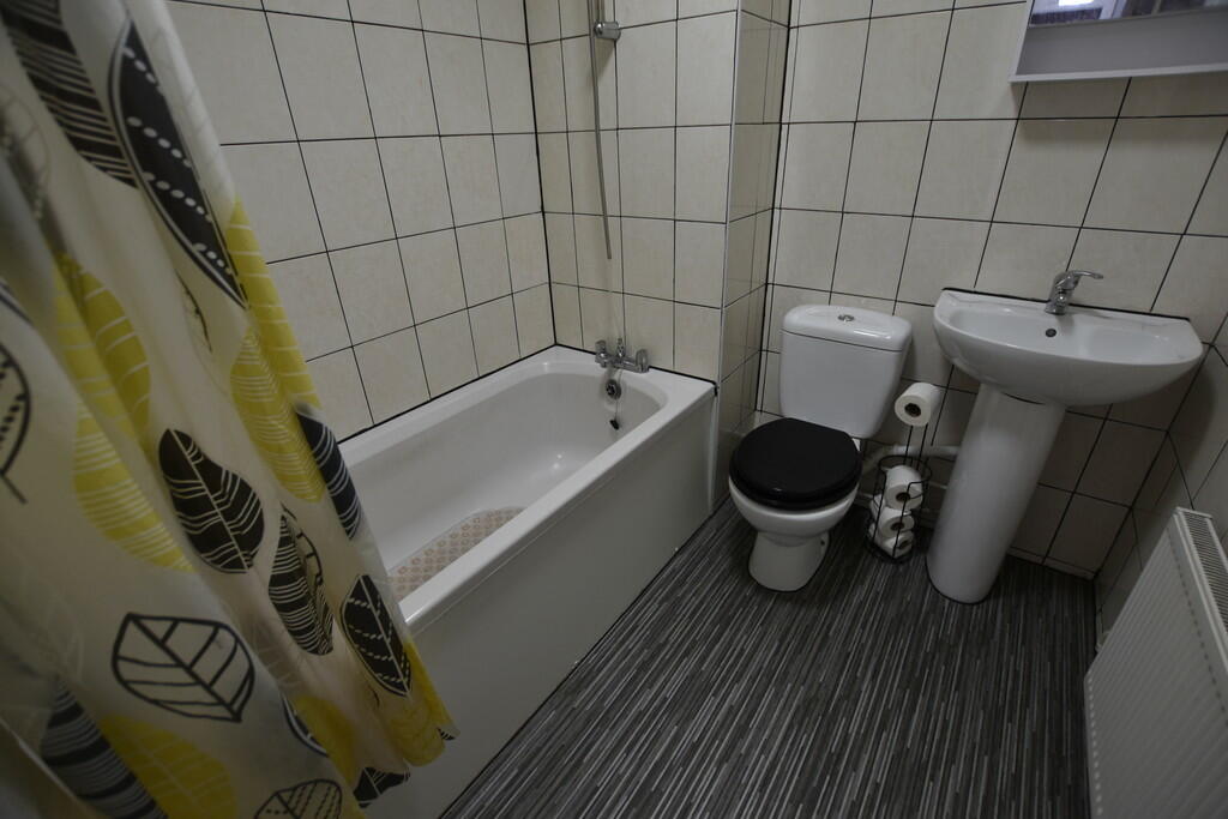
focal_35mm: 15
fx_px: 512
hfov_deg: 100.4
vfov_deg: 77.3
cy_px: 410
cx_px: 614
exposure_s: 1/20
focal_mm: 10
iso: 100
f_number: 3.5
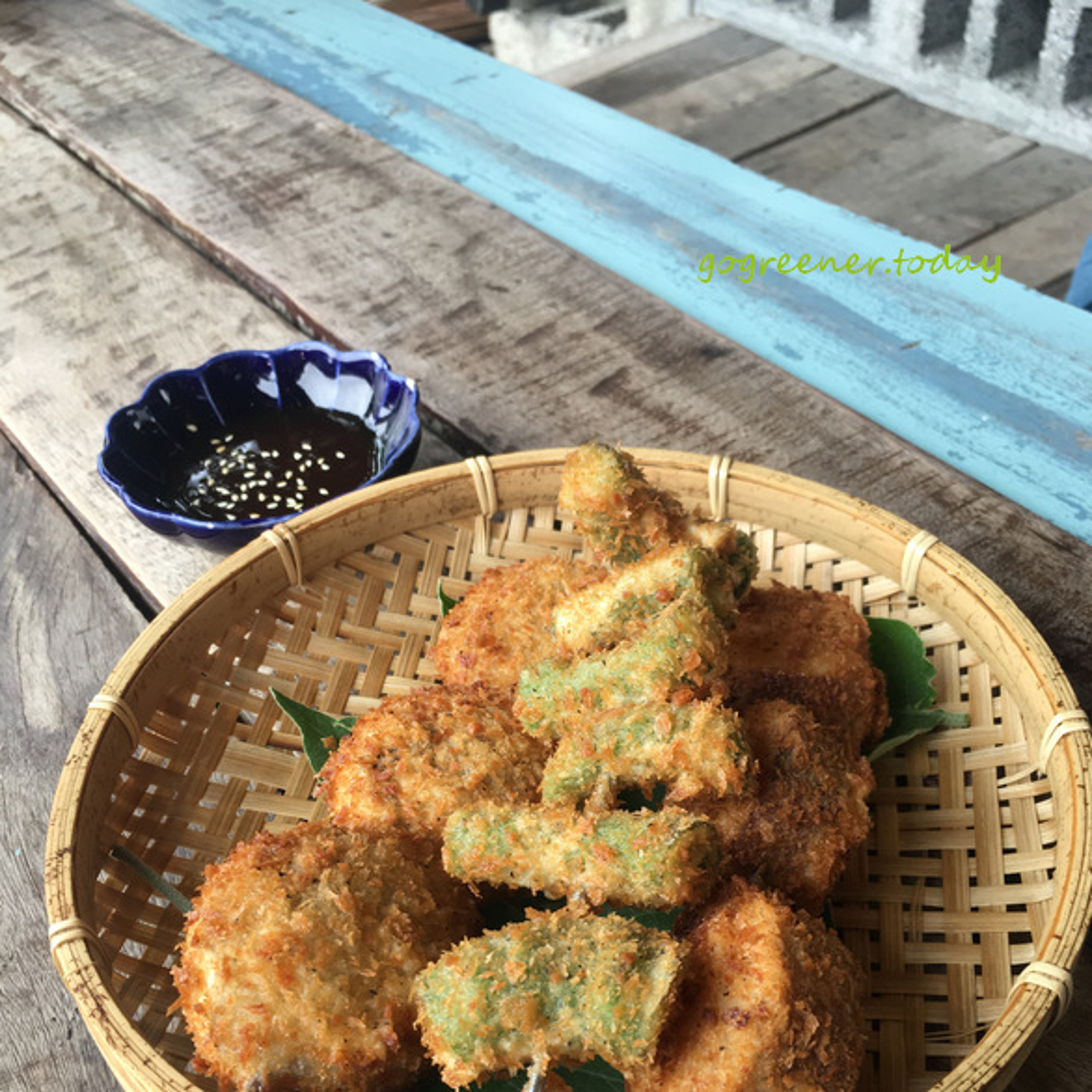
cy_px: 740
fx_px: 1249
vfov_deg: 46.4
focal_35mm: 35
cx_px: 552
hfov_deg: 47.2
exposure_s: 1/120
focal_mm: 4.15
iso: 40
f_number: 2.2
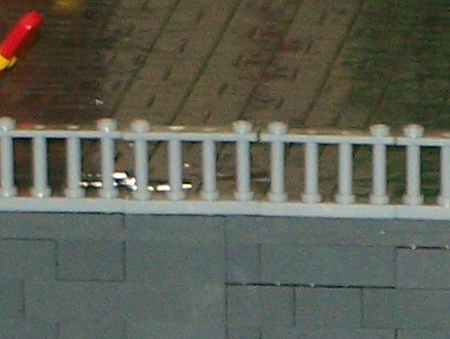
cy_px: 903
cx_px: 1207
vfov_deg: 2.2
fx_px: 8876
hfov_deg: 2.9
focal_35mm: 682
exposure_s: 1/100
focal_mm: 17.5
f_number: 3.2
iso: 160
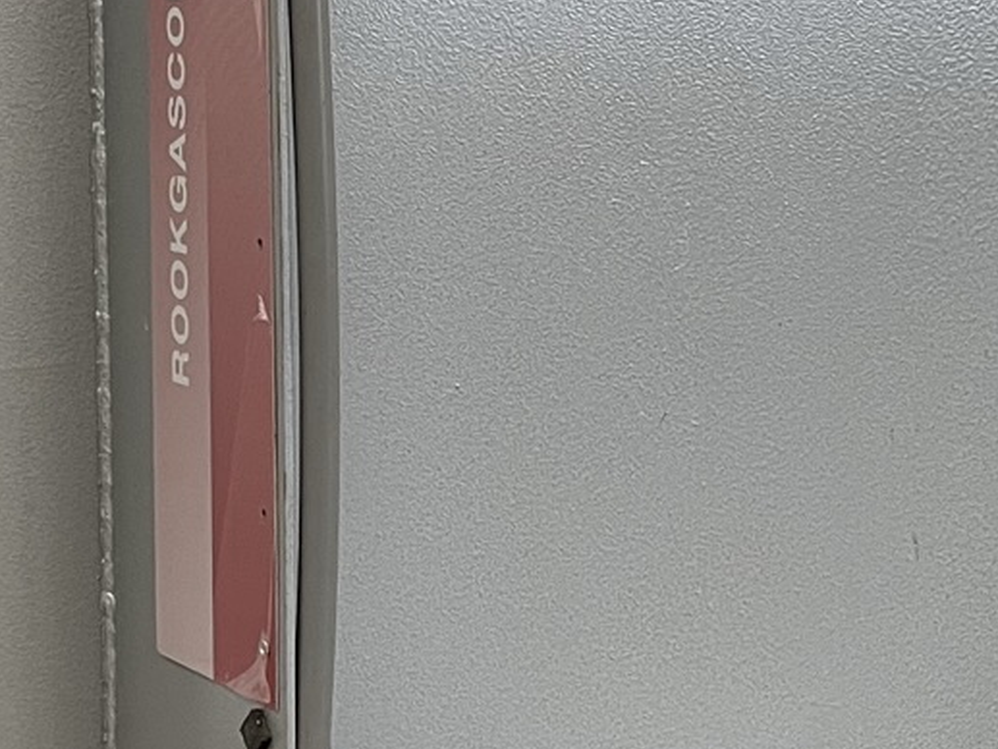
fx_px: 2970
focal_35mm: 103
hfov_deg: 19.0
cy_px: 191
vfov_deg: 14.3
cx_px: 614
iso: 125
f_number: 1.6
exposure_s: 1/71
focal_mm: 5.1
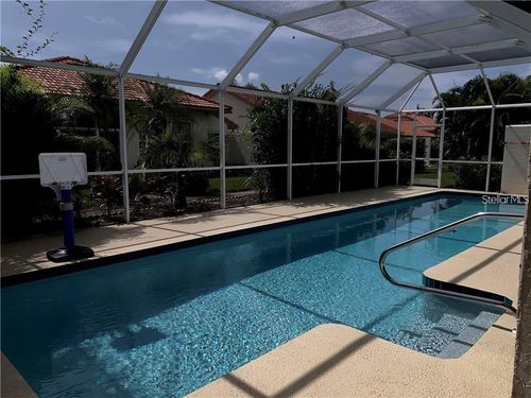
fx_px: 399
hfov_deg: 67.3
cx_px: 266
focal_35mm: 26
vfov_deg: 53.1
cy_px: 199
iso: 25
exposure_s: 1/2421
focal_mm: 4.25
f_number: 1.8
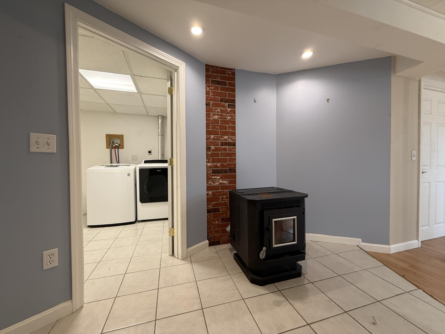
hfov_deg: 102.1
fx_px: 180
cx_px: 222
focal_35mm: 14
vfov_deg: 85.7
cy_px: 167
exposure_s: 1/60
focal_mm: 2.22
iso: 160
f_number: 2.2
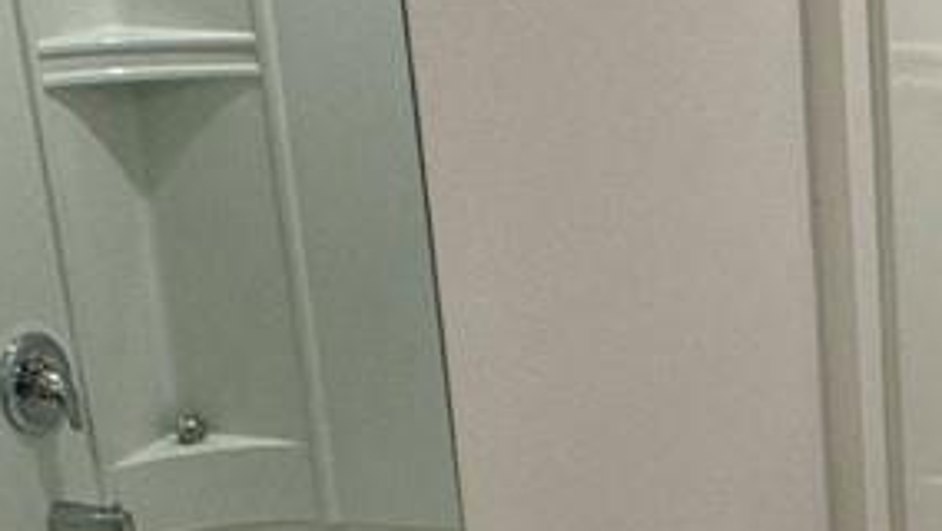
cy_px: 594
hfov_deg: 22.7
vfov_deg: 13.8
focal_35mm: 86
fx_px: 2149
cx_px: 1131
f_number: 2.2
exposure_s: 1/120
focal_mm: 2.22
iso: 160
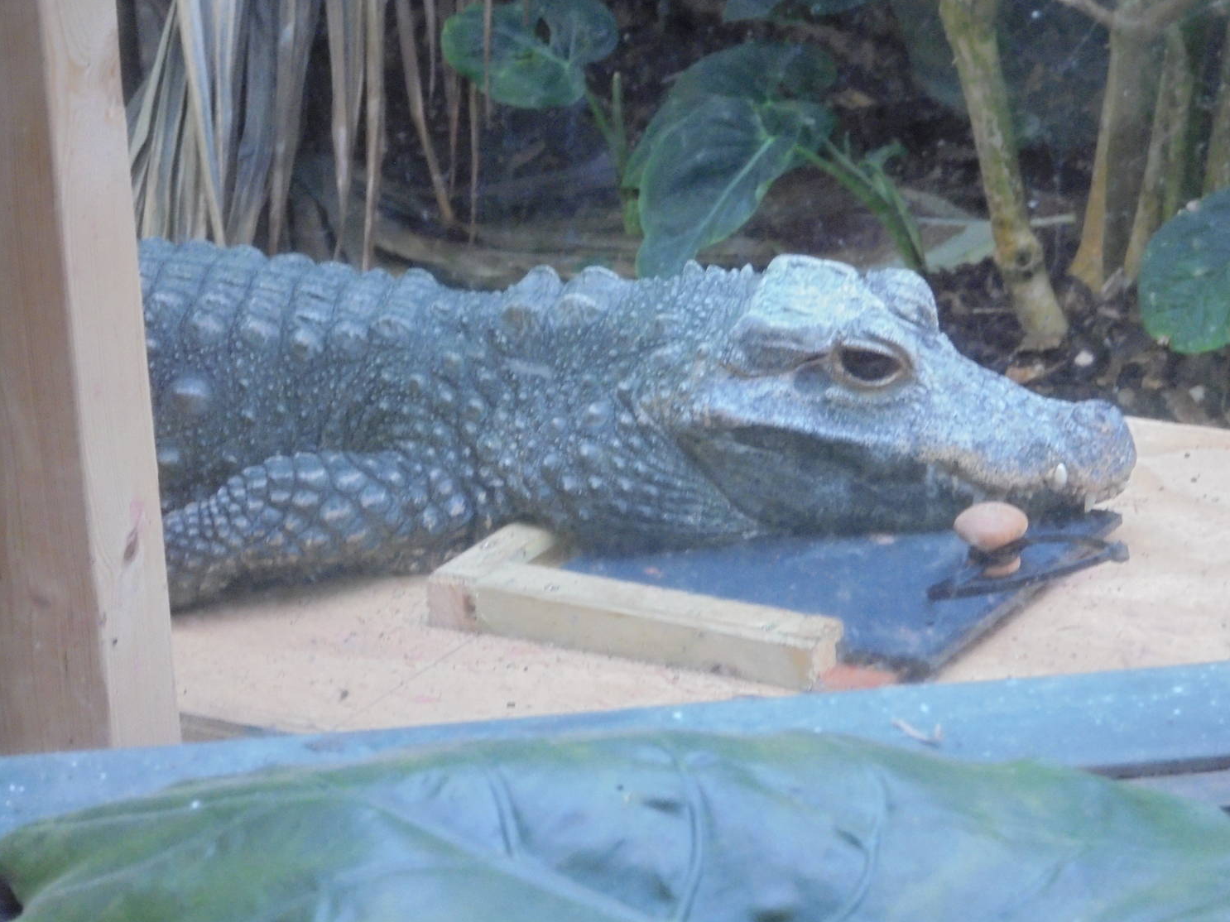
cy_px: 433
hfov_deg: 11.8
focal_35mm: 168
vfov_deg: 8.8
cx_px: 661
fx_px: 5969
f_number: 6.5
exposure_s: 1/60
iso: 500
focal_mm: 27.6
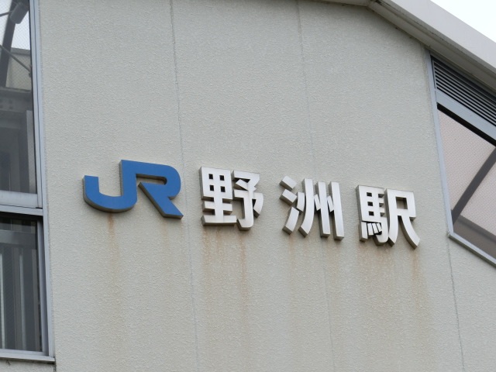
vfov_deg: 9.0
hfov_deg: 12.0
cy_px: 186
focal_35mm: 165
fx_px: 2364
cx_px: 248
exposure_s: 1/160
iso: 125
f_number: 5.9
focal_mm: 29.5
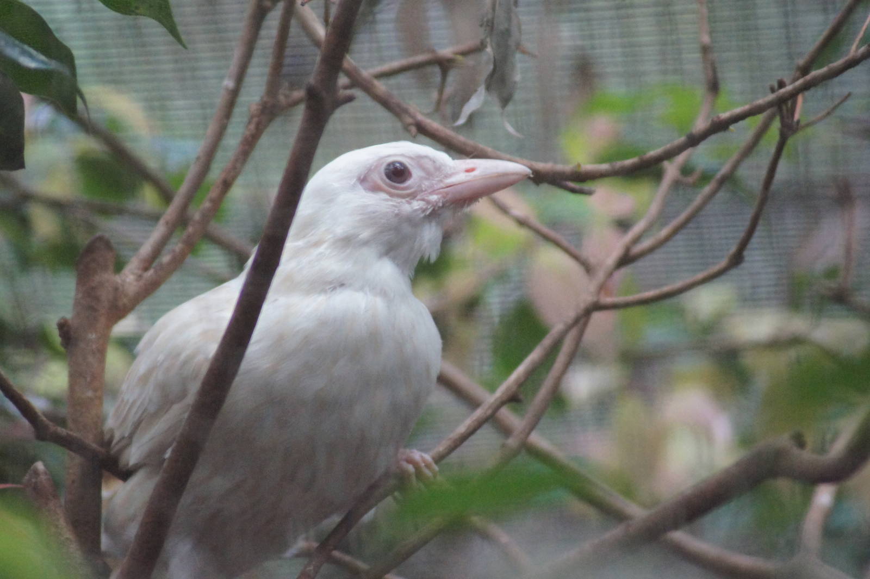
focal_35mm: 450
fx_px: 10869
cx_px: 435
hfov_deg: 4.6
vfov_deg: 3.1
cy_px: 290
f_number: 5.6
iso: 3200
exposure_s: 1/400
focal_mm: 300
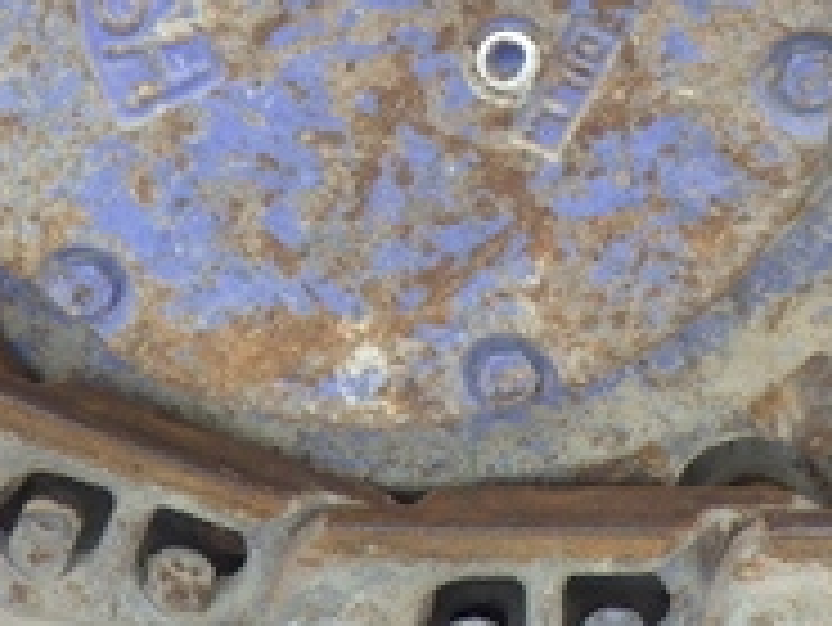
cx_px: 508
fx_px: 2116
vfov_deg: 16.2
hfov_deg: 22.2
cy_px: -117
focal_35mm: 88
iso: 125
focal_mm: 6.1
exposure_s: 1/200
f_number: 3.8
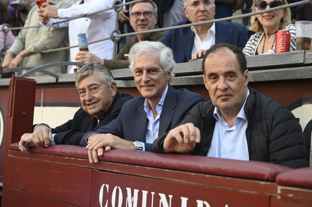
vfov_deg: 19.4
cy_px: 104
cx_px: 156
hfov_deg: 28.9
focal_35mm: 70
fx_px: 606
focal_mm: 70
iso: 400
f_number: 5
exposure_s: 1/250
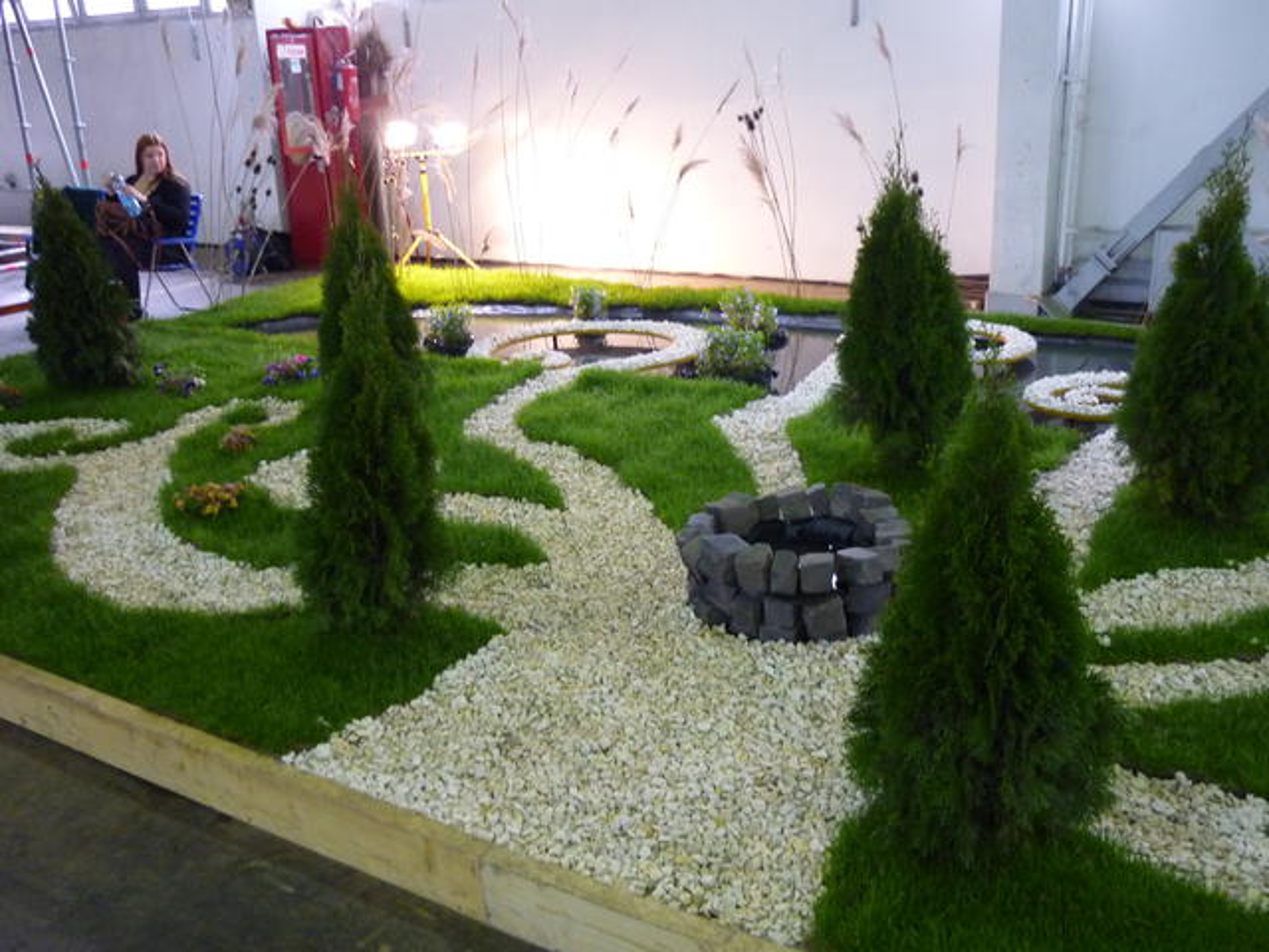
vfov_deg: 42.9
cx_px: 634
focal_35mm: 33
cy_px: 476
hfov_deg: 55.4
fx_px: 1210
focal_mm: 5.5
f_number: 2.8
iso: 400
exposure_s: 1/20
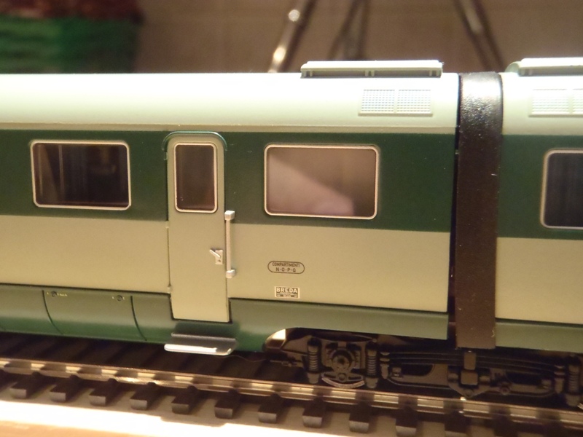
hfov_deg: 51.4
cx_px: 292
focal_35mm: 36
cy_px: 218
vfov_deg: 39.7
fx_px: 606
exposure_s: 1/25
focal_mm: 6.53
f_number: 4.1
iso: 800
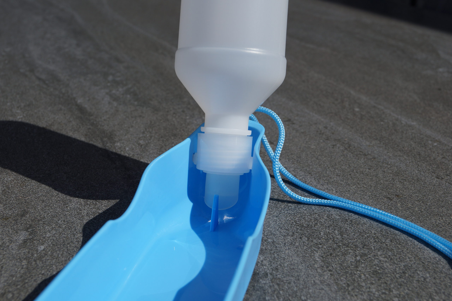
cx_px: 226
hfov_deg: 37.9
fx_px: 658
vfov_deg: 25.7
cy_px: 150
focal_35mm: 52
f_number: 9
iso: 100
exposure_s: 1/800
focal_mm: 35
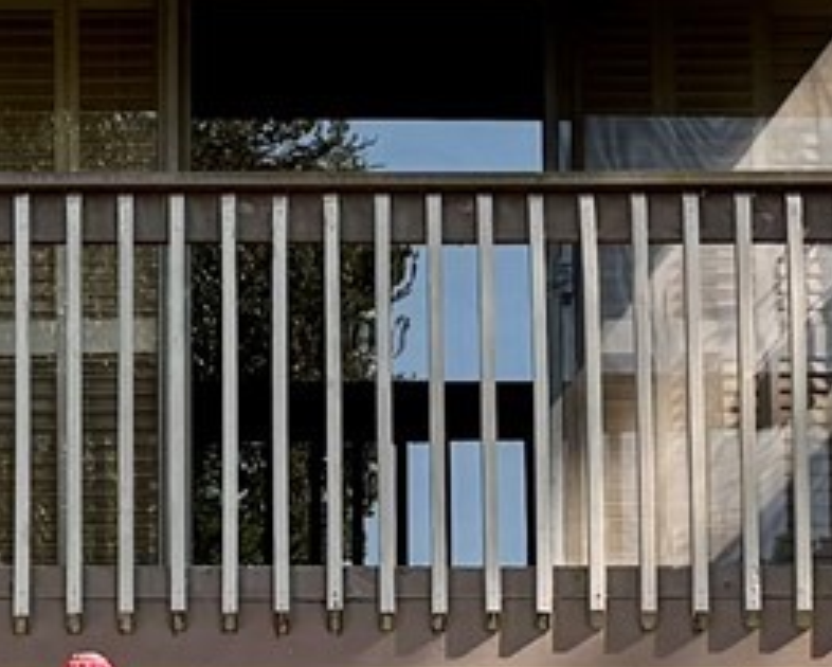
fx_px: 4510
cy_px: 603
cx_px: 343
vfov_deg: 8.4
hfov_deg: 10.5
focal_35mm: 183
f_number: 1.78
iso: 100
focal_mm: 6.76
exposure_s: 1/1122
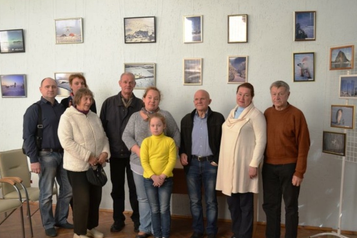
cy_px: 124
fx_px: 387
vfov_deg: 34.2
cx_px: 184
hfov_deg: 49.6
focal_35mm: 39
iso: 400
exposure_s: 1/80
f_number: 4.5
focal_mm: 24
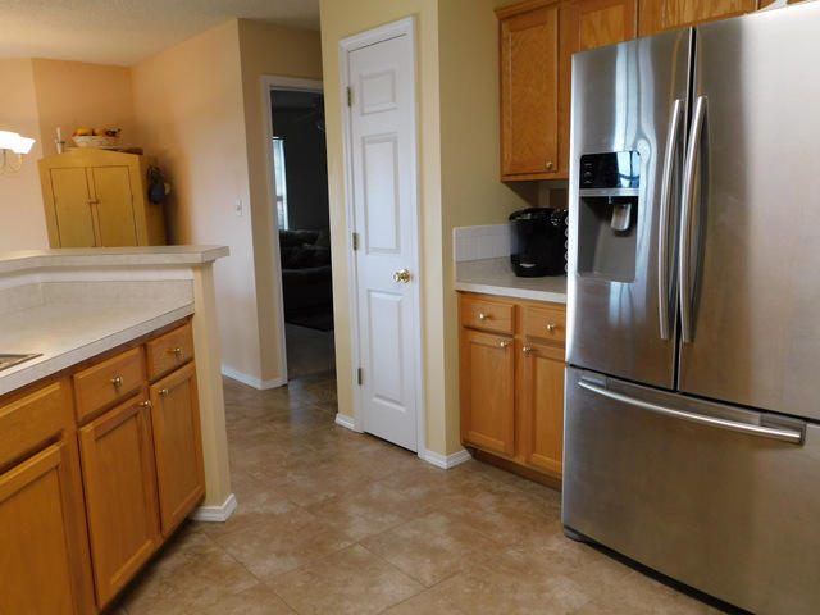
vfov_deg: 49.7
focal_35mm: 28
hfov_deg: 63.4
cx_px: 410
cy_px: 308
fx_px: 663
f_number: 3.2
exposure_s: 1/30
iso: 200
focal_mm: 4.9
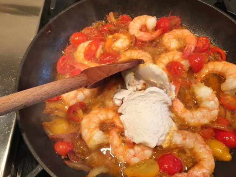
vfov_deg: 48.2
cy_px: 88
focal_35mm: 29
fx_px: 198
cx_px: 118
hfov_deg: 61.7
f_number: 2.2
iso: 40
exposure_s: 1/15
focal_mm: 4.15
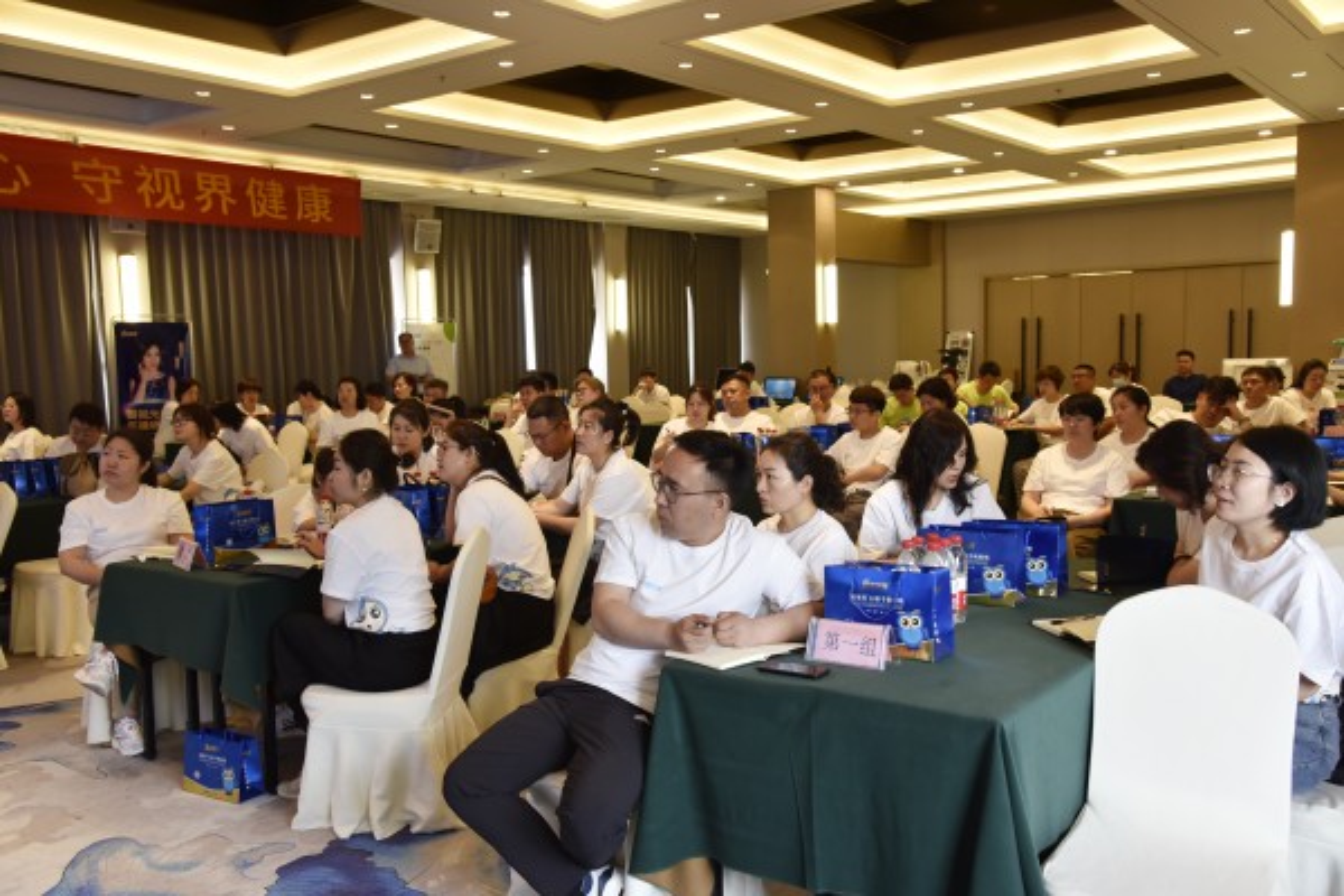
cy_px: 448
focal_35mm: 32
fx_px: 1195
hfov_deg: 58.7
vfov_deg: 41.1
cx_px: 672
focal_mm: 32
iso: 1250
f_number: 5.6
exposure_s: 1/125
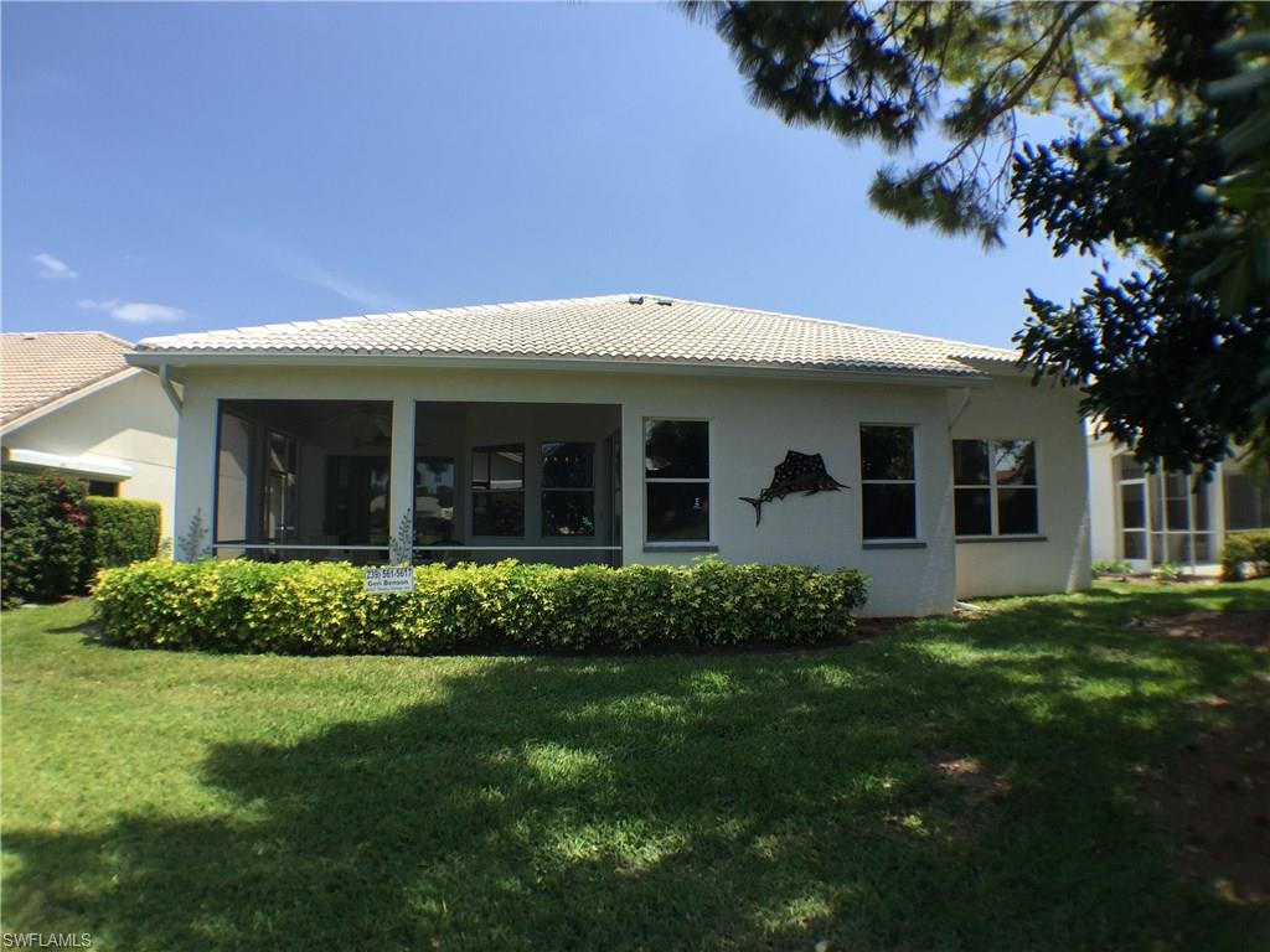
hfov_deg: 61.7
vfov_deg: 48.2
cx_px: 635
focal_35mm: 29
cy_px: 476
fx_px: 1064
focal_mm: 4.15
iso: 32
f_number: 2.2
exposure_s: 1/1464
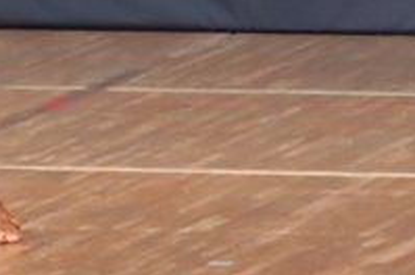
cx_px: -335
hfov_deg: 1.9
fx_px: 12798
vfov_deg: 1.2
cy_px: -202
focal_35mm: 1112
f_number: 5.6
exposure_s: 1/400
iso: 6400
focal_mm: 190
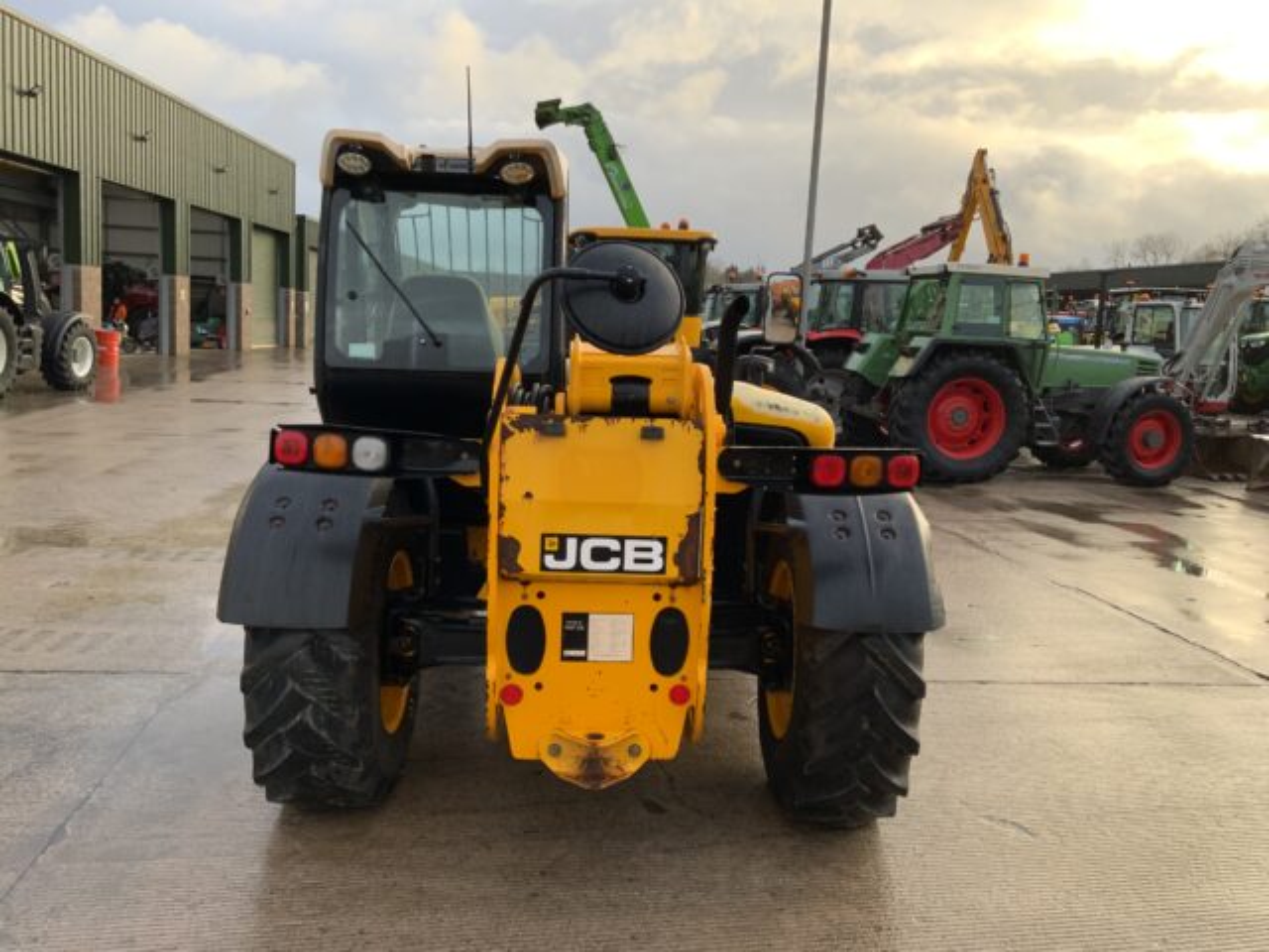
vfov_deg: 48.2
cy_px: 476
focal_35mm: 29
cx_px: 634
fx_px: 1063
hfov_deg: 61.7
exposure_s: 1/175
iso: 16
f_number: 1.8
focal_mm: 3
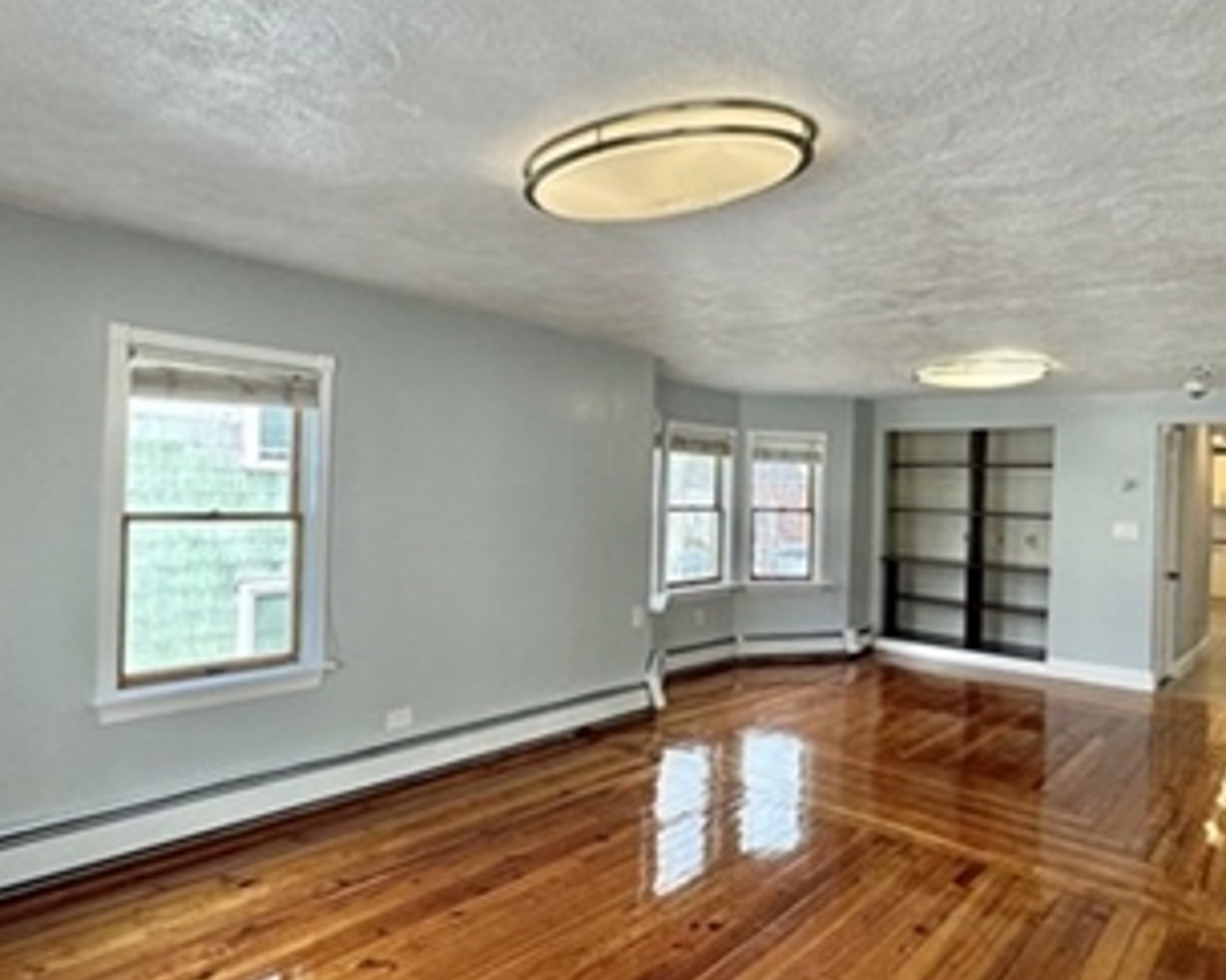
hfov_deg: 72.5
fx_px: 834
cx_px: 653
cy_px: 488
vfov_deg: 60.9
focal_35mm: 23
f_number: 2.2
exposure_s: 1/120
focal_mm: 2.22
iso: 100
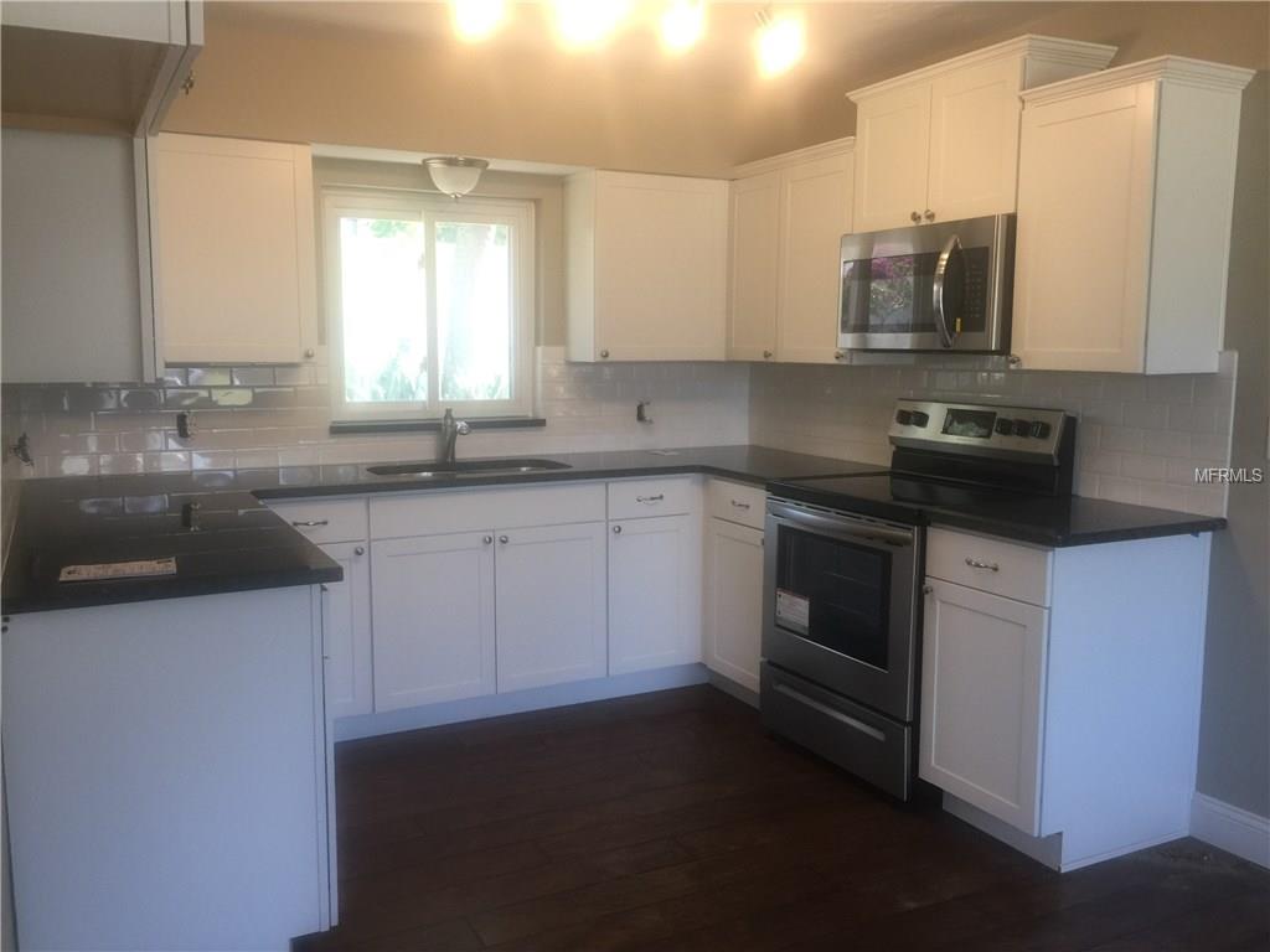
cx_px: 635
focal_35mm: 29
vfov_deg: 48.2
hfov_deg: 61.7
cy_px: 476
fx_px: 1064
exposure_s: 1/30
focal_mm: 4.15
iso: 40
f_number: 2.2
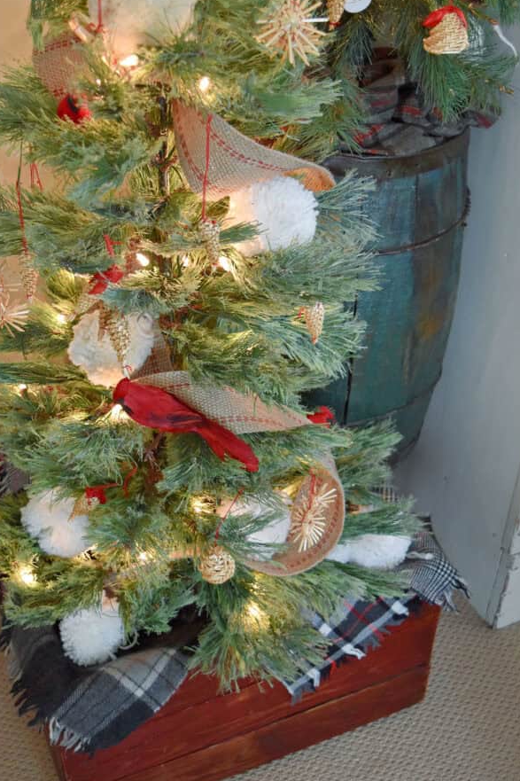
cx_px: 221
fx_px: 1096
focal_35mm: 51
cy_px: 363
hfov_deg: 26.7
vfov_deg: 39.2
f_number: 4.2
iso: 1400
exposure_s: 1/60
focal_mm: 29
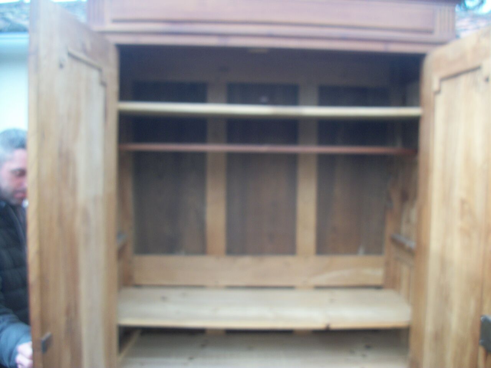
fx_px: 454
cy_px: 184
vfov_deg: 44.2
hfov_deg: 56.8
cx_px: 246
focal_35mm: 32
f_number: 2.9
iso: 80
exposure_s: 1/125
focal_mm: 5.7
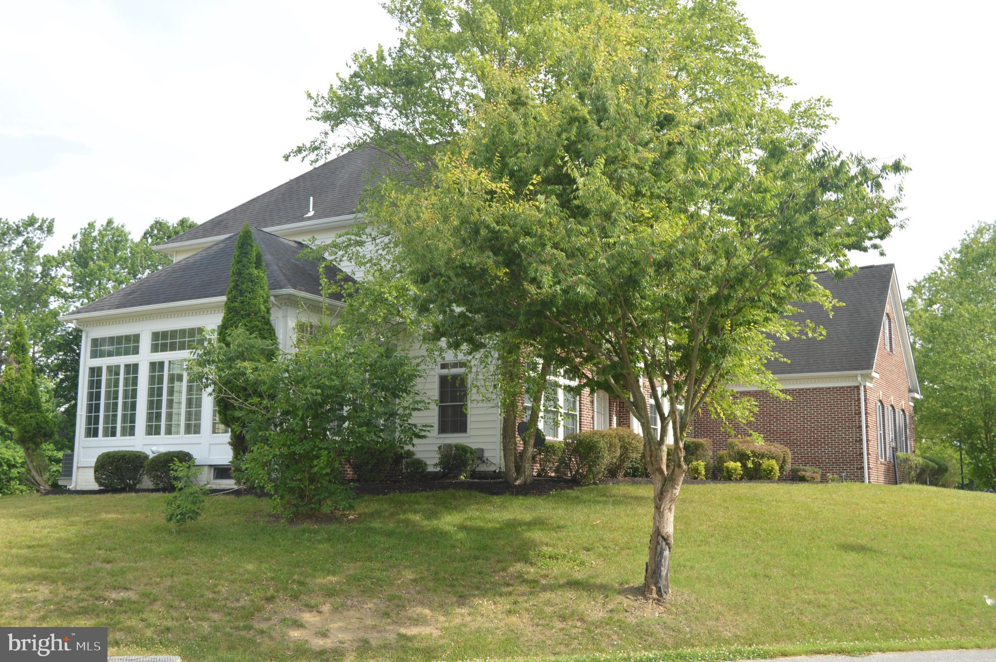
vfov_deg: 34.1
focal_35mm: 39
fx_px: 1078
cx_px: 498
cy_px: 331
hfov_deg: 49.6
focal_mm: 26
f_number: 7.1
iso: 100
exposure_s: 1/200
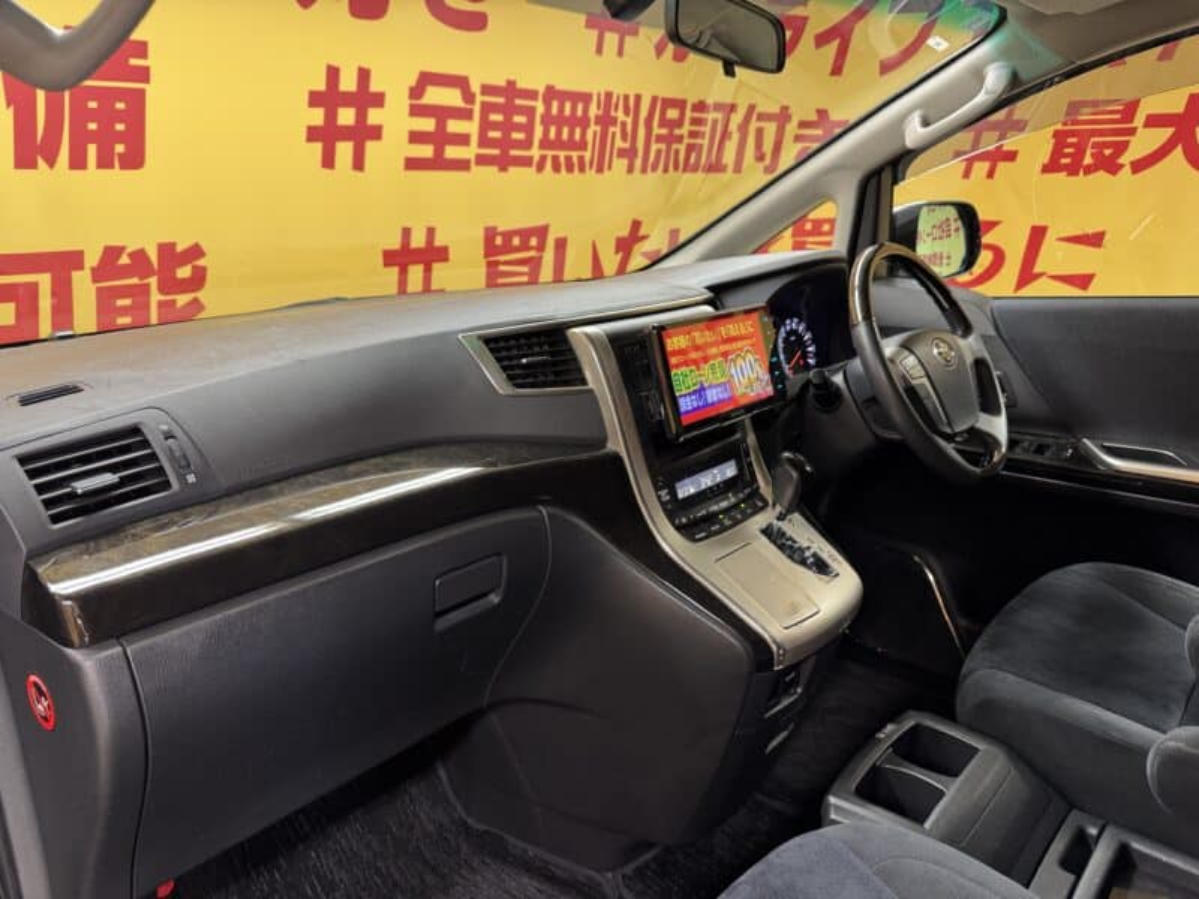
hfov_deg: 71.6
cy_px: 450
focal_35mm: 24
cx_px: 600
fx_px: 831
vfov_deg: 56.8
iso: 160
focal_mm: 6.76
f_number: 1.78
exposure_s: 1/50
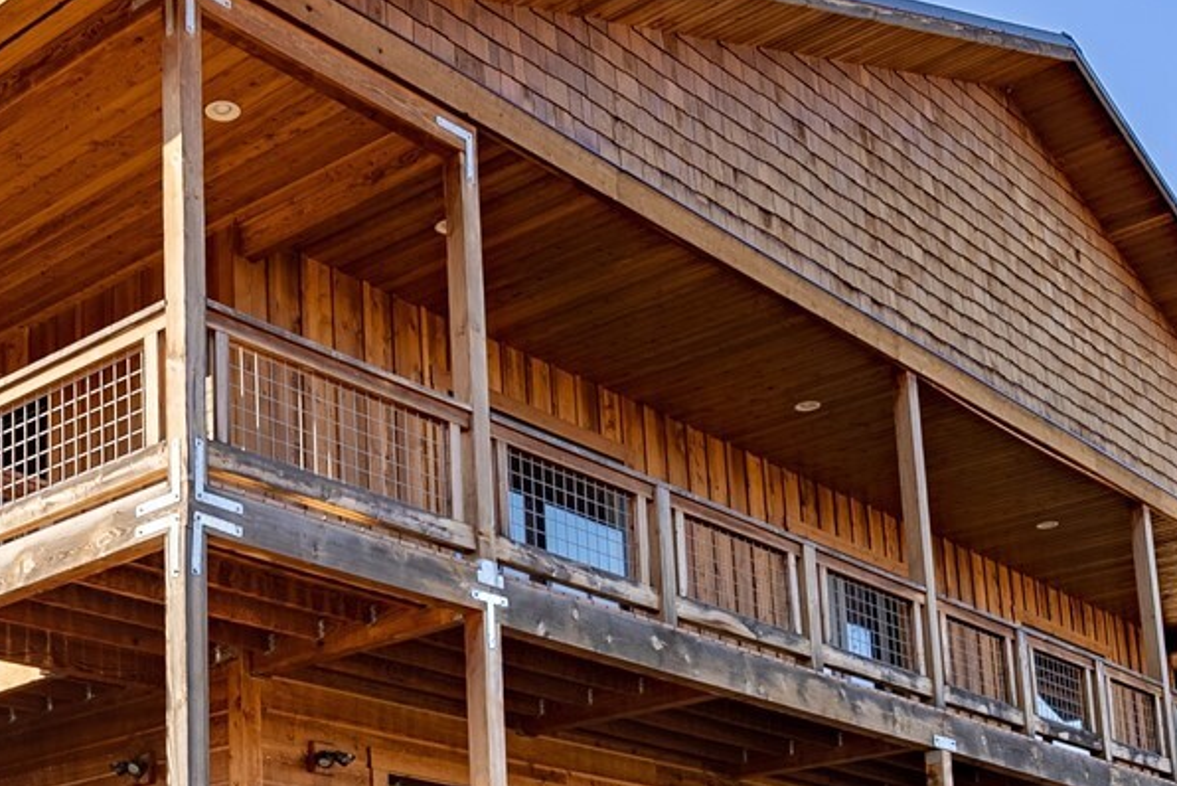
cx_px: 260
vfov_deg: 23.2
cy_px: 778
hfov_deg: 34.5
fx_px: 1841
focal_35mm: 56
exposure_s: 1/500
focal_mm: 19.8
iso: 80
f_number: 8
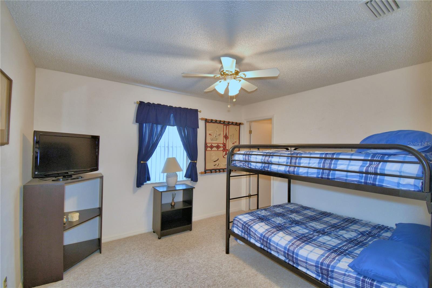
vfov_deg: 77.3
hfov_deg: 100.4
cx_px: 216
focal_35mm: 15
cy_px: 144
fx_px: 180
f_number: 4.5
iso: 220
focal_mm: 10
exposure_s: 1/30
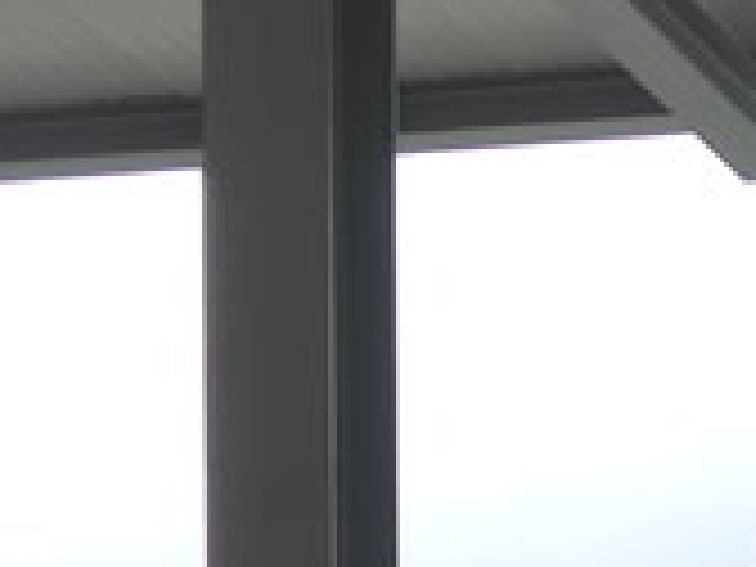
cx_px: 1134
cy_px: 1395
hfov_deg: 7.6
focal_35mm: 257
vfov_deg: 5.6
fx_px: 5613
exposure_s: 1/500
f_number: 2.4
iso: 160
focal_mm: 7.5
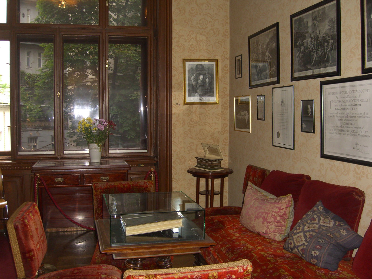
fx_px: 408
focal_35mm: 38
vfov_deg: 37.7
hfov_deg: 49.0
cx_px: 186
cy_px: 140
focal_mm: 7.9
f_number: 2.8
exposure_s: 1/60
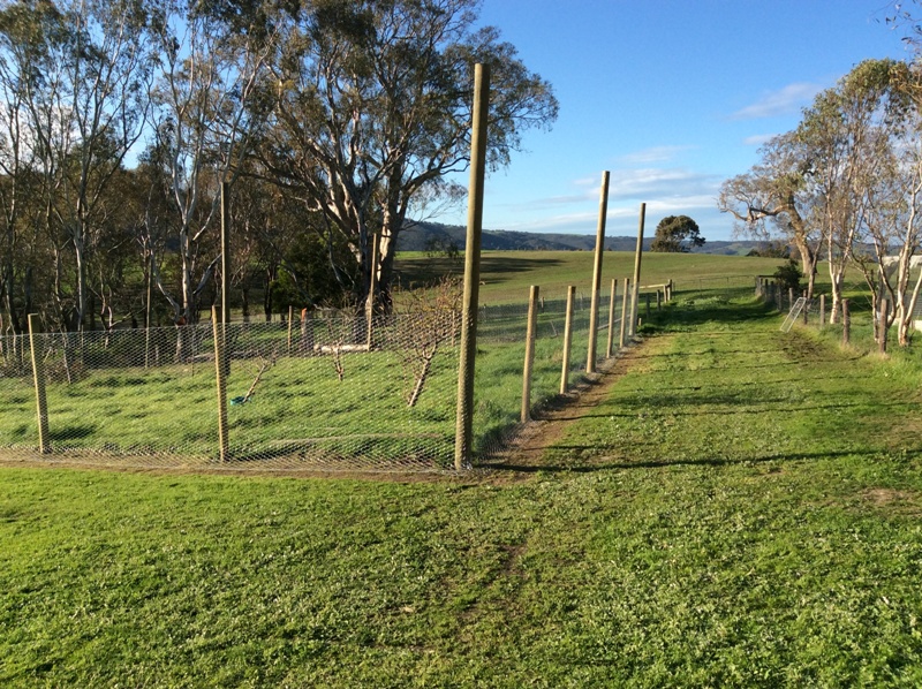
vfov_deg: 42.9
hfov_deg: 55.4
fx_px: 878
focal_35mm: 33
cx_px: 461
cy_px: 344
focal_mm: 3.3
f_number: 2.4
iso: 32
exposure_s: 1/853
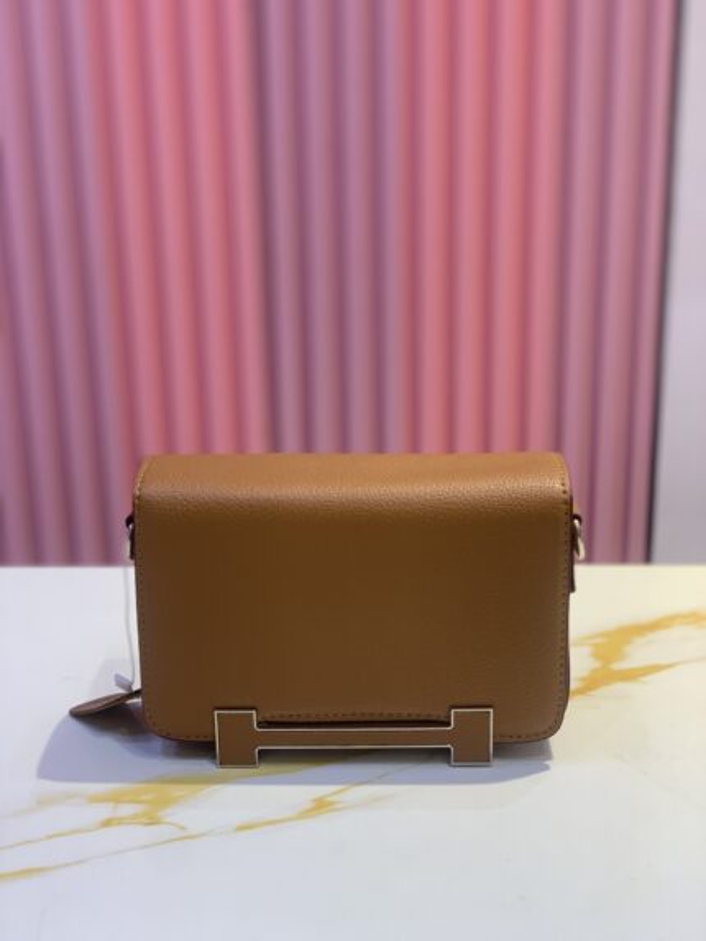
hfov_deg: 28.0
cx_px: 353
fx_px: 1414
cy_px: 470
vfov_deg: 36.8
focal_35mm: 52
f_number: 2.4
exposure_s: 1/100
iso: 100
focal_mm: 6
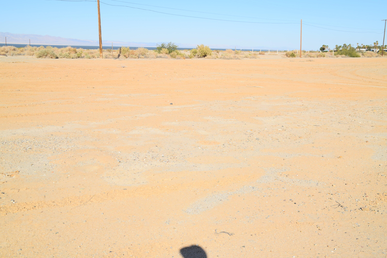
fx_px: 403
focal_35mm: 38
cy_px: 129
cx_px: 194
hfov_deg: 51.3
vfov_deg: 35.5
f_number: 11
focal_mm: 25
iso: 200
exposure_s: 1/500
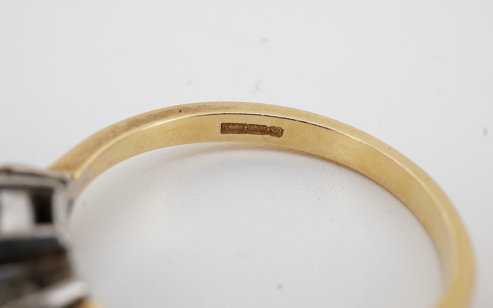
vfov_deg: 22.0
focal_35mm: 59
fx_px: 793
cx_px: 258
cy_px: 127
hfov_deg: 34.5
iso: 200
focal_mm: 30
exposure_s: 1/125
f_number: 22
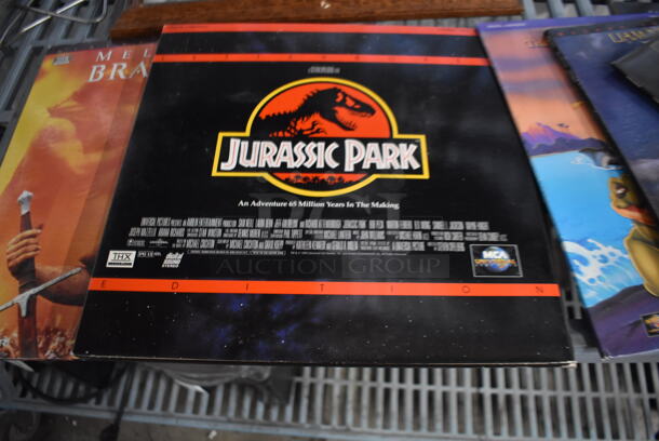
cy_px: 220
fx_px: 495
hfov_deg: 67.3
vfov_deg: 48.0
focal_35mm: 27
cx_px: 330
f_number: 3.5
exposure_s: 1/30
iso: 2500
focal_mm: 18
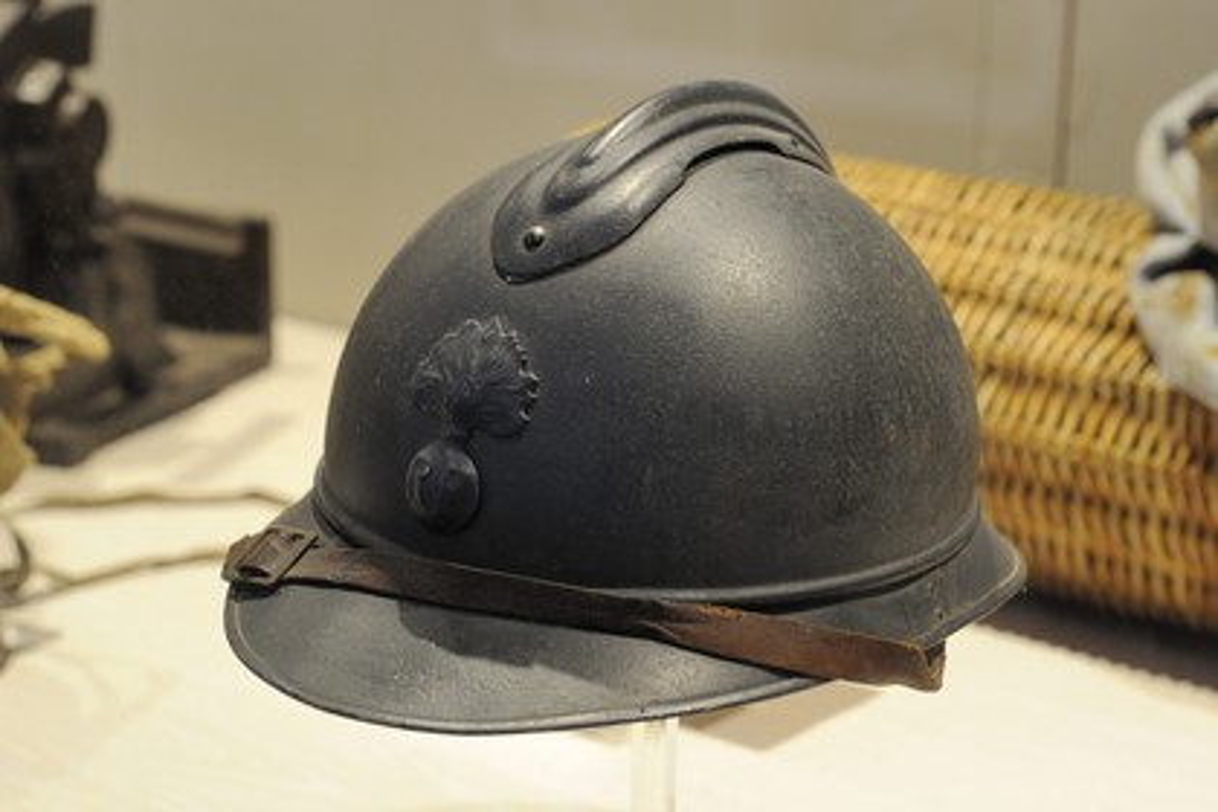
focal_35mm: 70
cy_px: 406
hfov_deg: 28.8
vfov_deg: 19.5
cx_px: 609
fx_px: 2368
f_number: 5.6
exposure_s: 1/20
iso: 1600
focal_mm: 70
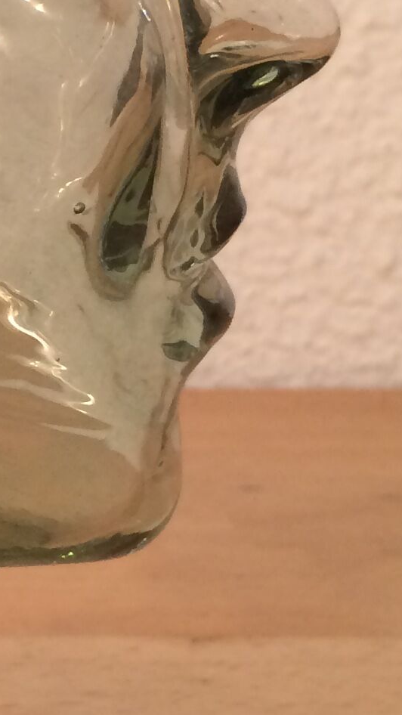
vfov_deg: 19.6
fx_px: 2066
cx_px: -373
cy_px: 252
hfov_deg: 10.3
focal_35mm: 109
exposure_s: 1/33
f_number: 2.2
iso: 50
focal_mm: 4.15
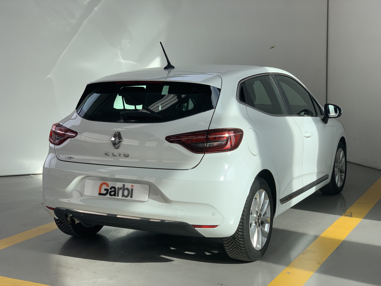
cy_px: 143
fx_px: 572
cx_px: 190
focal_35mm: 52
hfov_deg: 36.8
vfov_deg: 28.0
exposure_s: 1/331
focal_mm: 6
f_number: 2.4
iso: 16
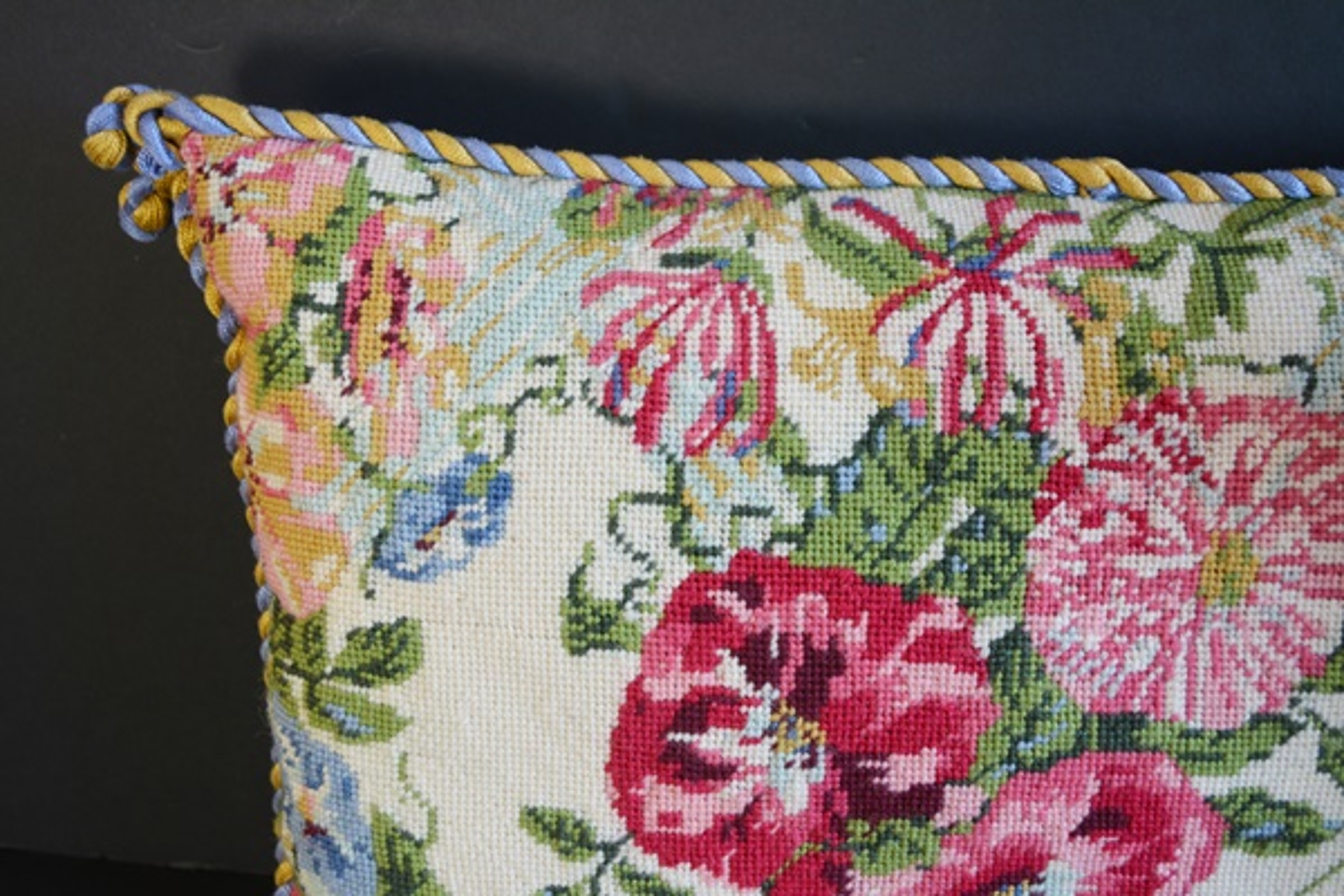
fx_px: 1680
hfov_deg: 43.6
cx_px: 672
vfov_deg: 29.9
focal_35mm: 45
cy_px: 448
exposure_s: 1/60
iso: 500
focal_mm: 30
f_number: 4.5
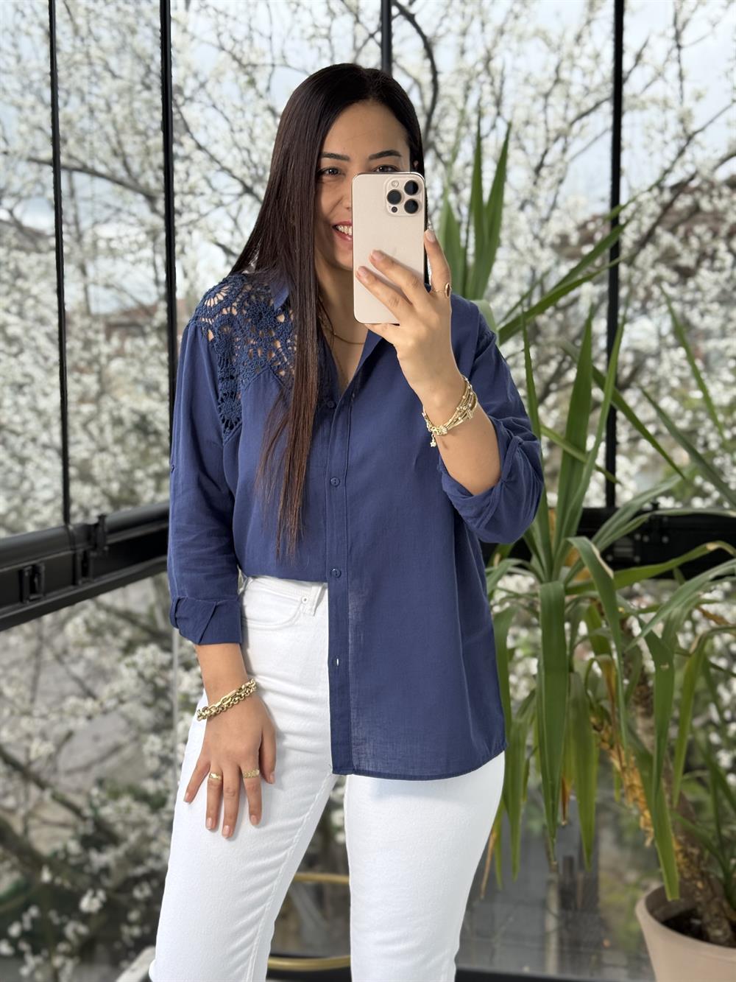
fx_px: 1361
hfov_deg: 30.3
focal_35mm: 48
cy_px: 491
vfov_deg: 39.7
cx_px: 368
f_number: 1.78
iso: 80
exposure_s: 1/201
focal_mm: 6.76
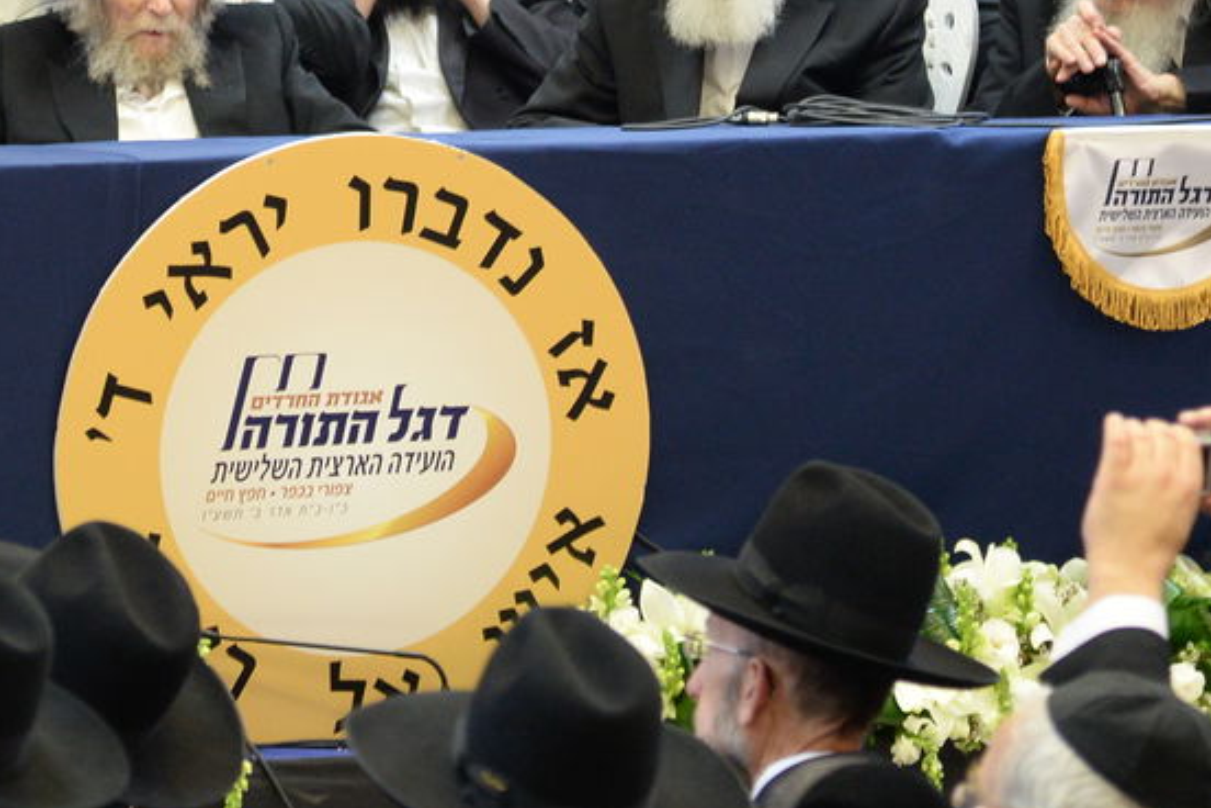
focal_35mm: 279
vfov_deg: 4.9
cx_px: 219
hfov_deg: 7.4
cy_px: 21
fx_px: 9385
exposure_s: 1/60
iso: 2500
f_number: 4
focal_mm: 110
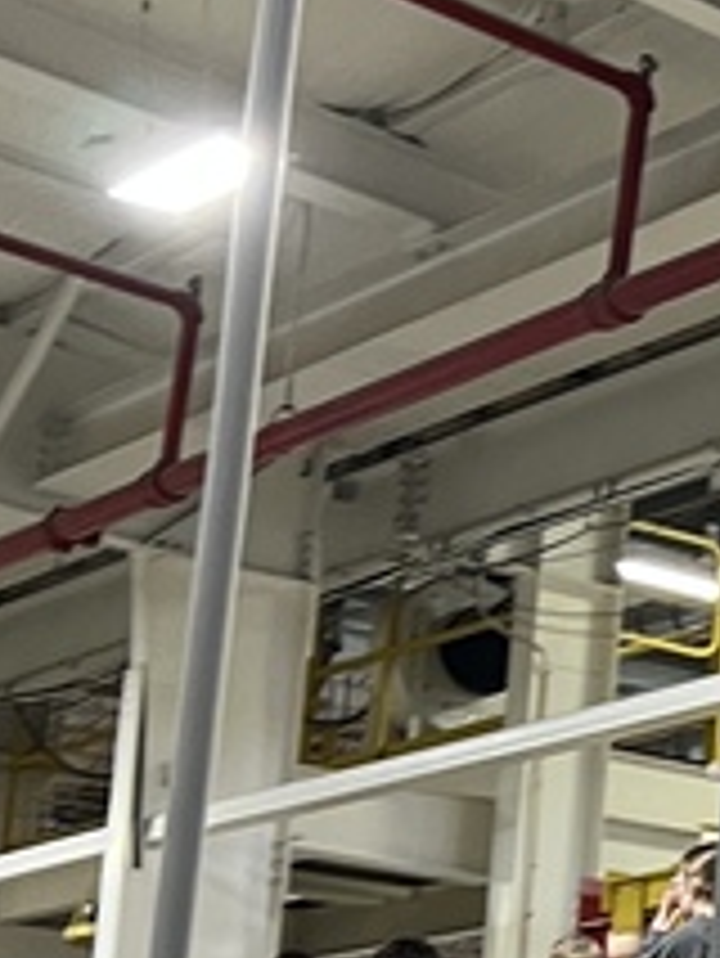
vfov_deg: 15.6
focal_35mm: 125
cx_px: 1638
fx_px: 3463
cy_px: 855
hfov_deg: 10.5
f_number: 1.5
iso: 80
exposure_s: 1/60
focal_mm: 5.7
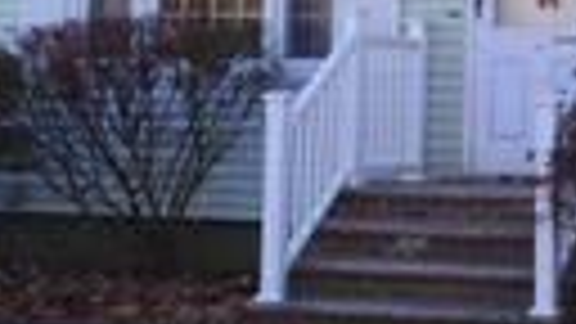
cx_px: 652
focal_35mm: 119
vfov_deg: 10.1
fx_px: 1818
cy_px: -38
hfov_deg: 17.3
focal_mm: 5
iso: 100
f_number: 3.5
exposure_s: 1/200
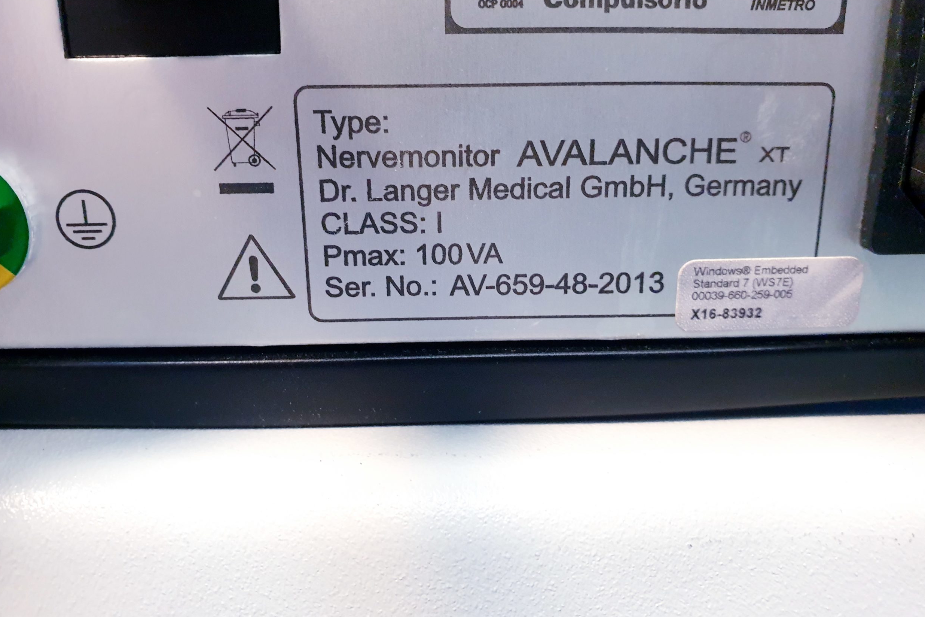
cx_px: 451
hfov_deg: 65.5
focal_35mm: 28
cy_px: 276
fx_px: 719
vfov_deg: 46.3
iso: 500
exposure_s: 1/50
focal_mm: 4.3
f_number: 2.4
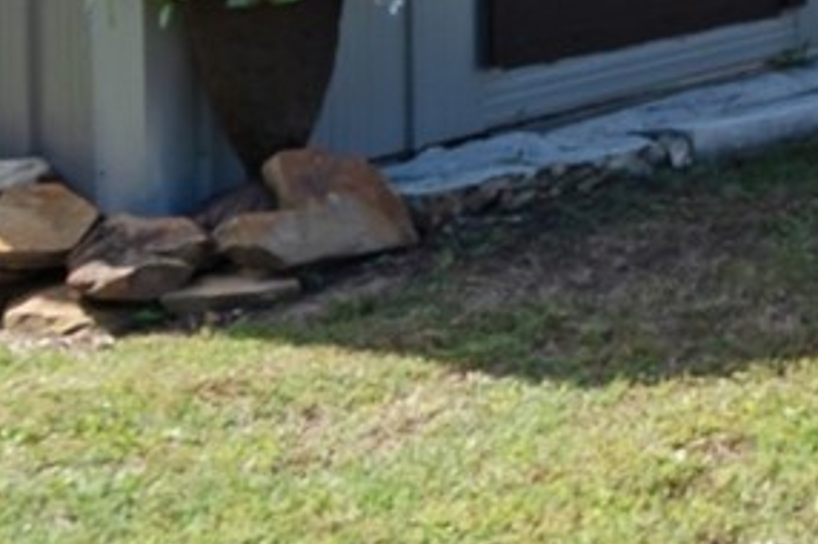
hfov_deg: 14.1
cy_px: -448
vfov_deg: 11.1
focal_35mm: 114
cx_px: 1776
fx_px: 2587
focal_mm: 16
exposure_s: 1/250
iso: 250
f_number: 9
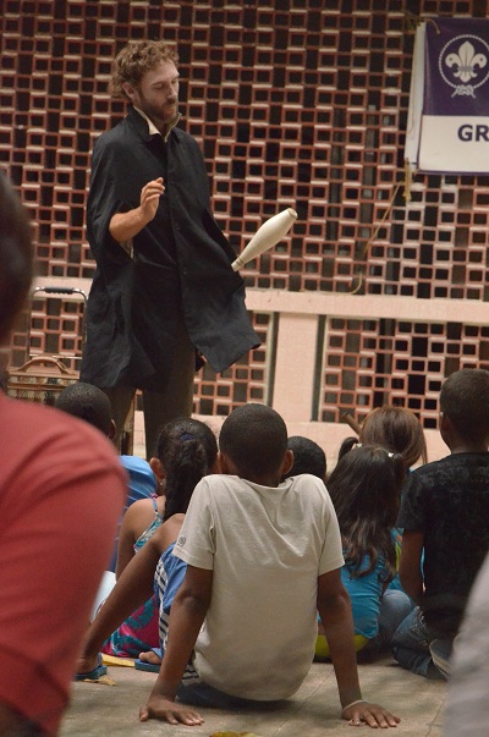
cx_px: 244
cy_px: 368
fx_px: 2607
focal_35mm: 128
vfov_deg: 16.1
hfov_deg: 10.7
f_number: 10
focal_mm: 85
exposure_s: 1/1250
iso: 6400
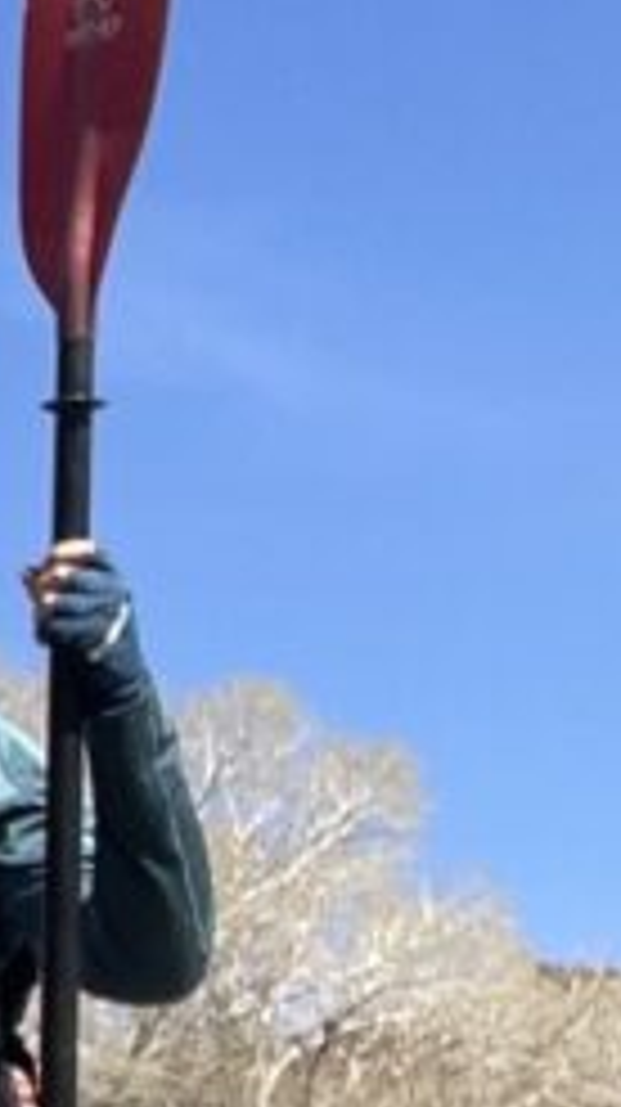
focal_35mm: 136
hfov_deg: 7.3
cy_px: 860
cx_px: -1598
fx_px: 3989
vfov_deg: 15.7
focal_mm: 2.71
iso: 25
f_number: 2.2
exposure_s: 1/947
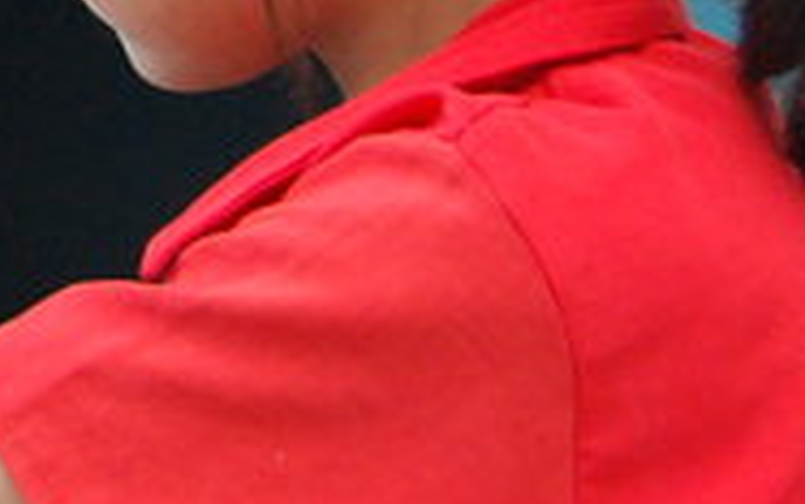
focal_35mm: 268
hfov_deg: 7.6
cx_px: -676
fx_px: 5881
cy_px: -734
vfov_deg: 4.8
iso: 800
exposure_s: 1/125
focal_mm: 32
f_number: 5.6
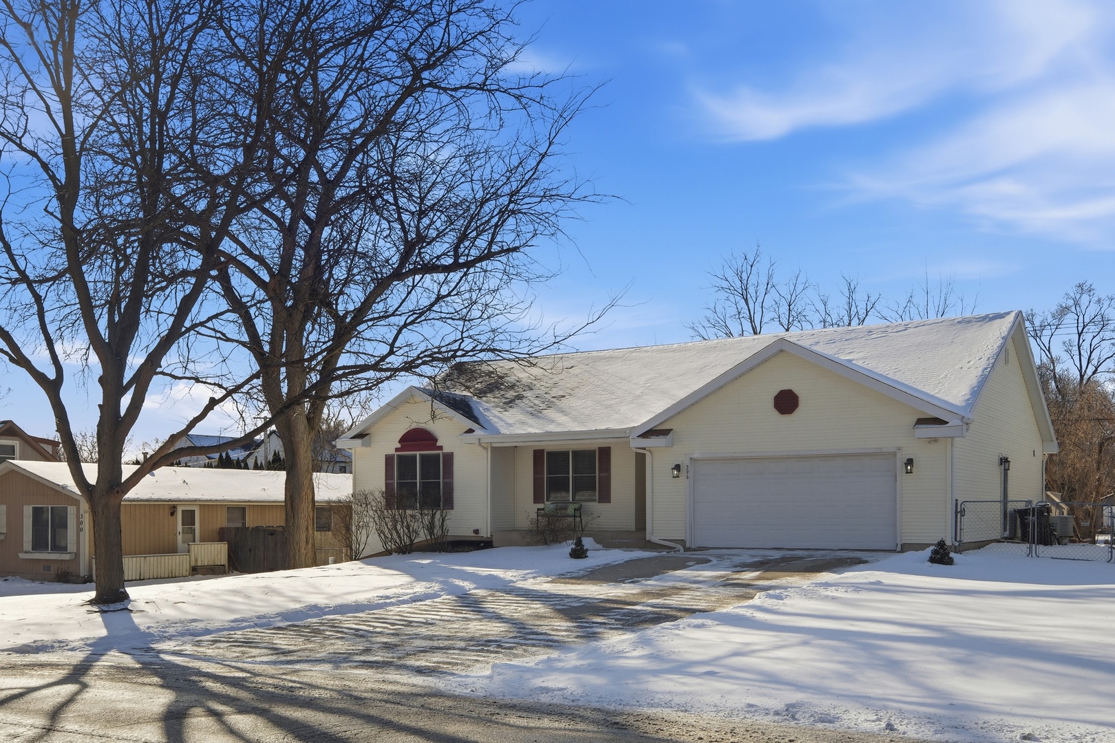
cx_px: 558
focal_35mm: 34
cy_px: 372
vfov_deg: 38.9
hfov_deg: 55.8
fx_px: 1053
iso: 640
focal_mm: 22.9
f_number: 8
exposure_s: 1/32000
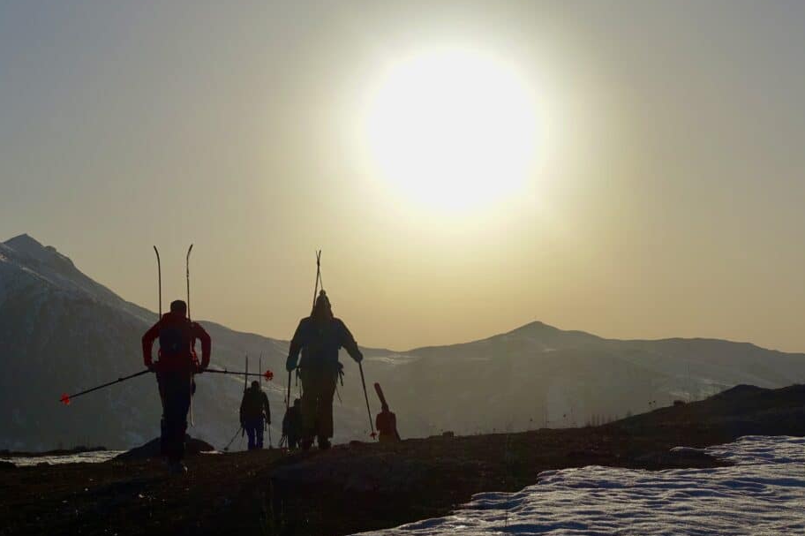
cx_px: 365
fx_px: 1475
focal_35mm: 66
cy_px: 254
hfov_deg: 30.5
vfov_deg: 20.6
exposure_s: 1/800
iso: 125
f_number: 4.5
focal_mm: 17.06
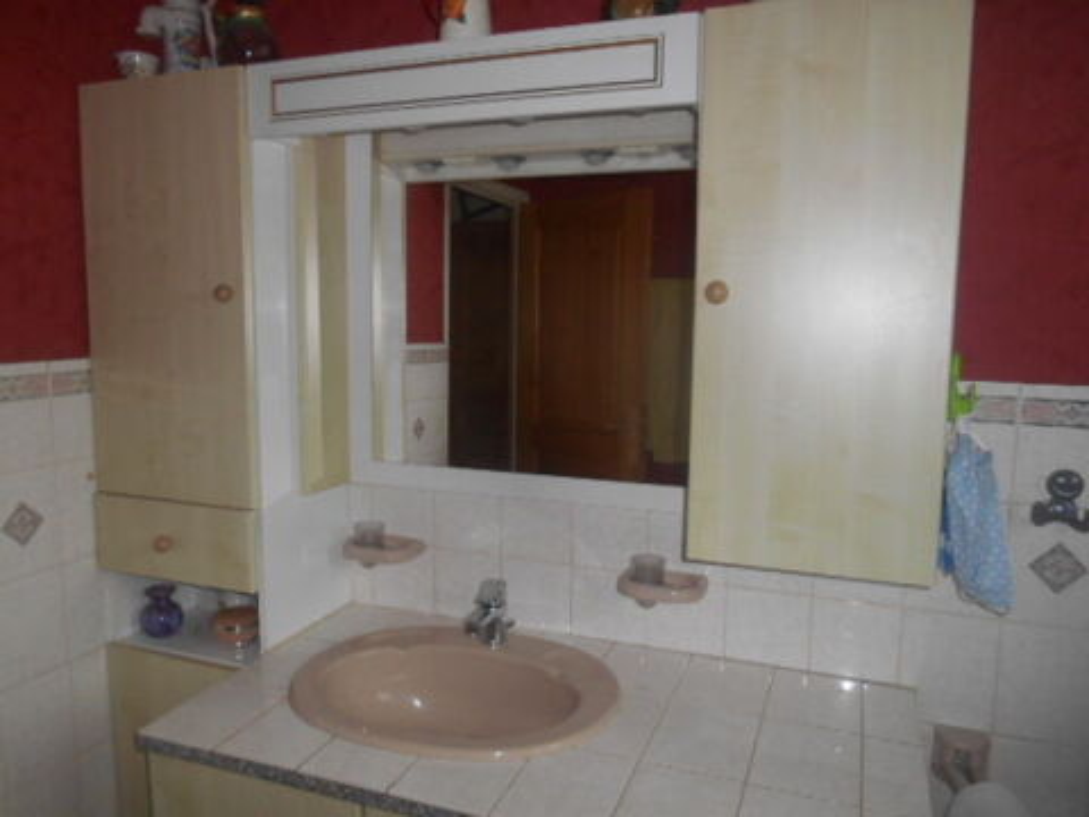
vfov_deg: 53.1
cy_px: 408
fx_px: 818
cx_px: 544
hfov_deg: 67.3
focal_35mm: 26
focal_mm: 4.7
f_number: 3.4
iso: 200
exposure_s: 1/25
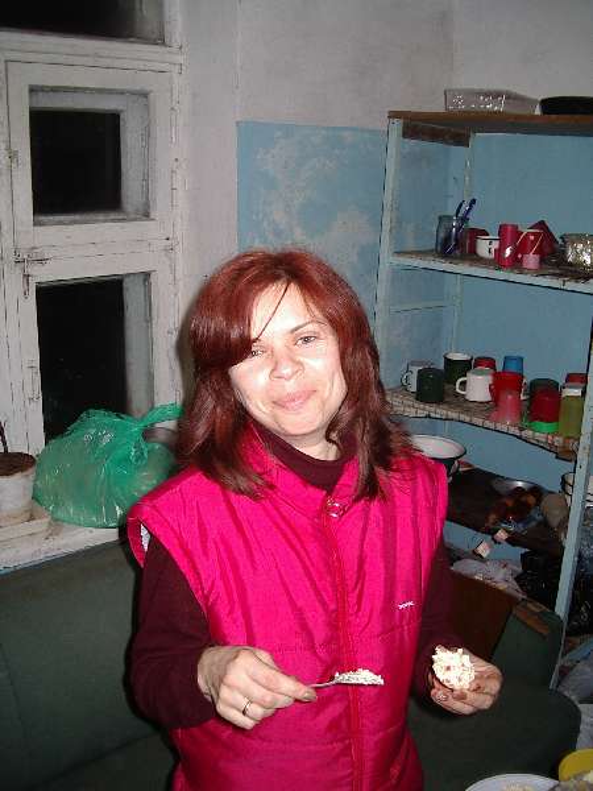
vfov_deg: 49.0
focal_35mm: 38
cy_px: 396
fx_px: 868
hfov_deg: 37.7
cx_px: 296
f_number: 2.6
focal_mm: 5.8
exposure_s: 1/60
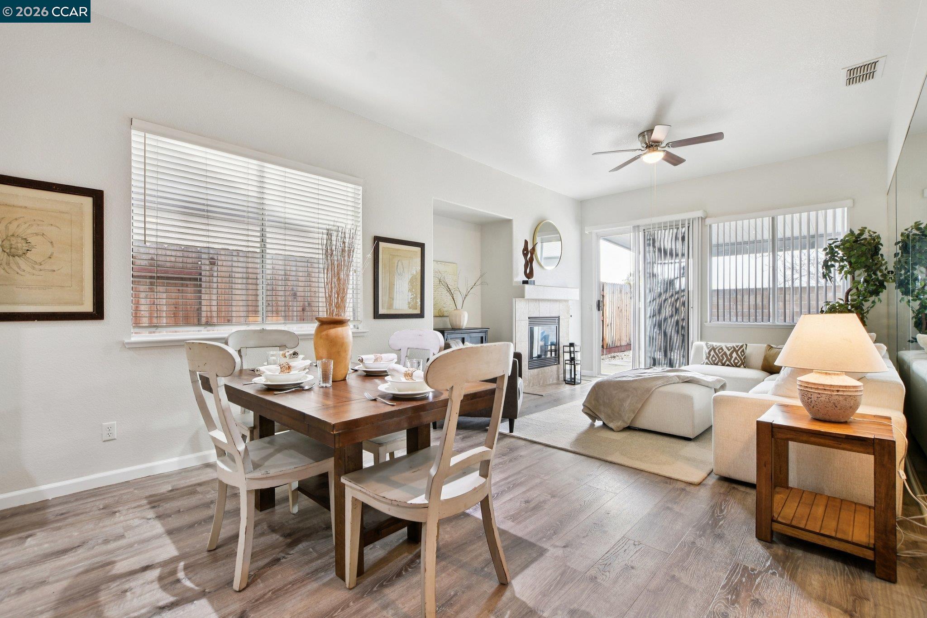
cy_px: 309
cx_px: 464
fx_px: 386
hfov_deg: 100.4
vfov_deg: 77.3
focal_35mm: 15
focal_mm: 10
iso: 100
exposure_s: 1/6
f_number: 8
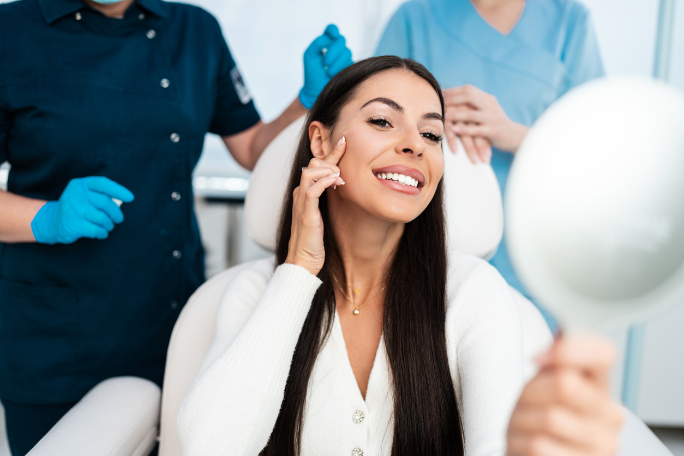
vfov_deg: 37.9
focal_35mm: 35
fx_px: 665
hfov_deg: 54.4
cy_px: 228
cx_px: 342
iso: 100
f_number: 1.8
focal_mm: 35
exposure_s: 1/200
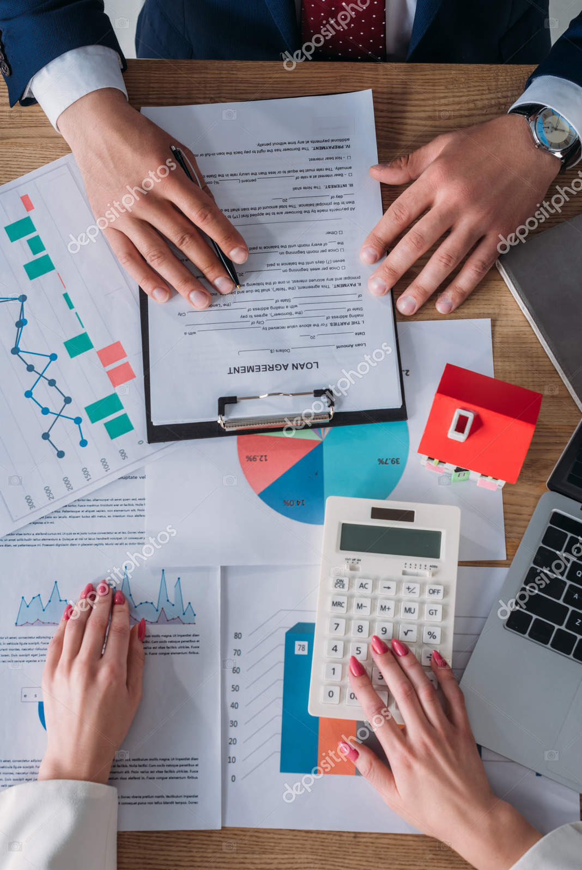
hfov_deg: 27.0
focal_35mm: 50
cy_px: 435
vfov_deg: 39.6
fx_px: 1210
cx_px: 291
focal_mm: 50
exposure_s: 1/200
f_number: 7.1
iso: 160
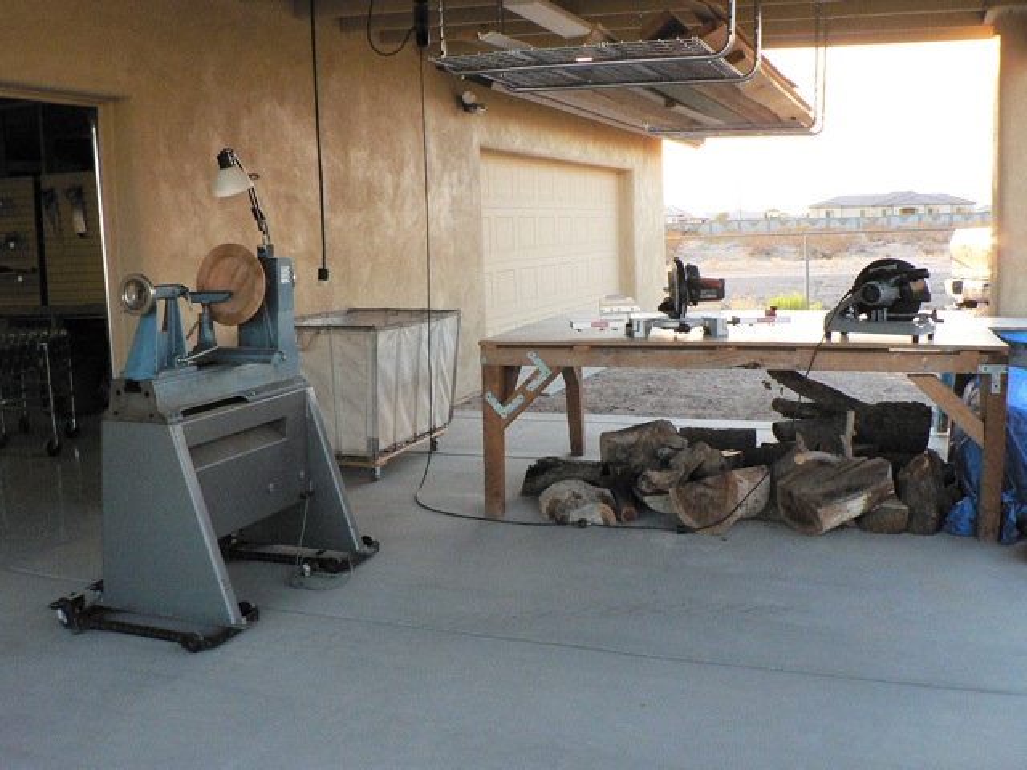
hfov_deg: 51.4
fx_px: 1068
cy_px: 385
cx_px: 514
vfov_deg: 39.7
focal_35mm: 36
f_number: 4
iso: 400
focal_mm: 6
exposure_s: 1/160
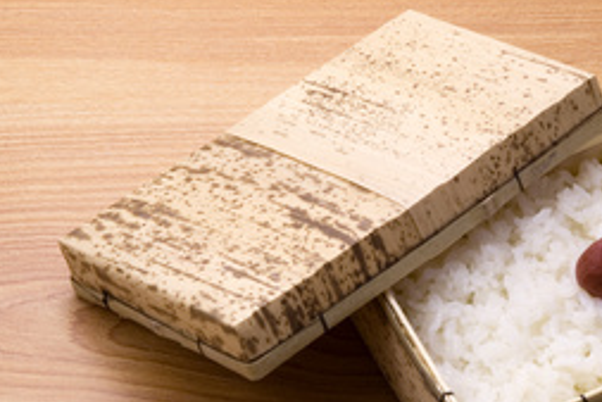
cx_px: 446
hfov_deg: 7.8
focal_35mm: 264
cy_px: 225
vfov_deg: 5.2
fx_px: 4417
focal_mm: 105
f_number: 27
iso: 100
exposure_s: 1.5
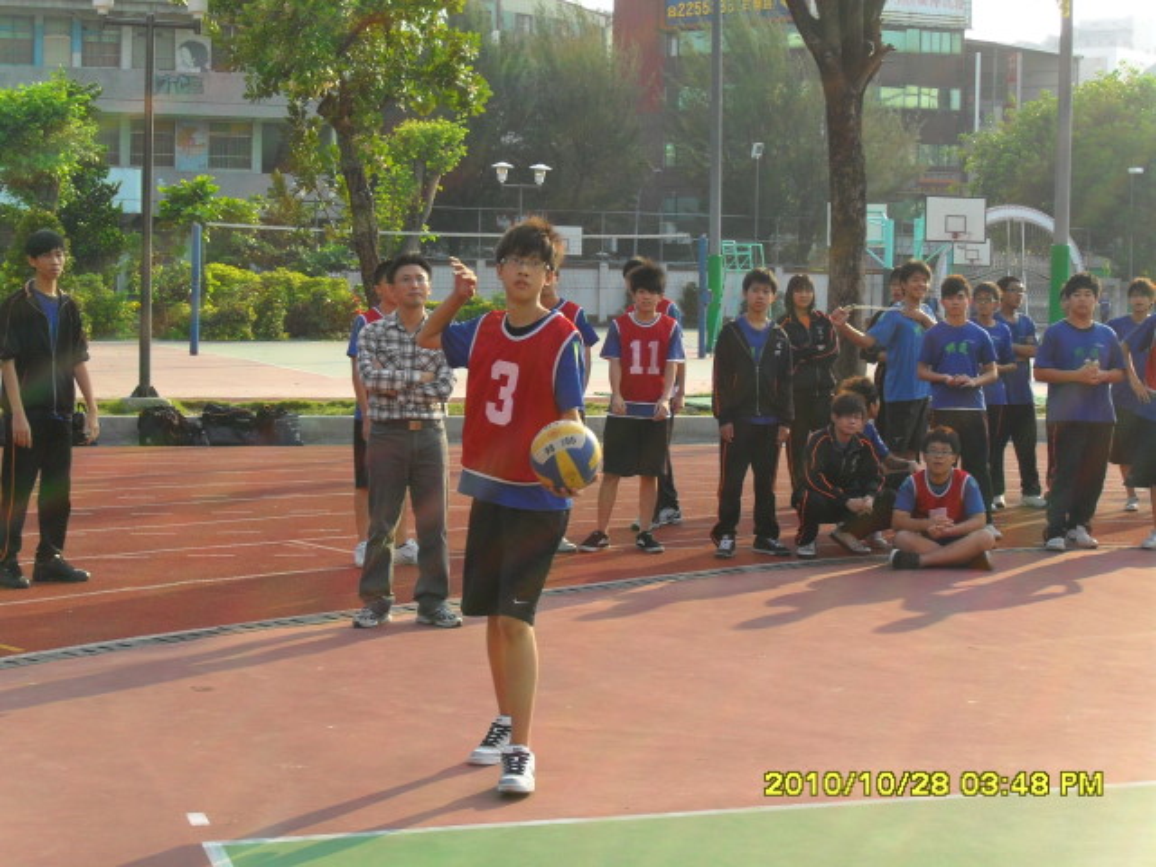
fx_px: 2338
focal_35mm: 70
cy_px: 434
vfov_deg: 21.0
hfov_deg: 27.8
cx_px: 578
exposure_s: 1/350
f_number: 4
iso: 100
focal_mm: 12.3
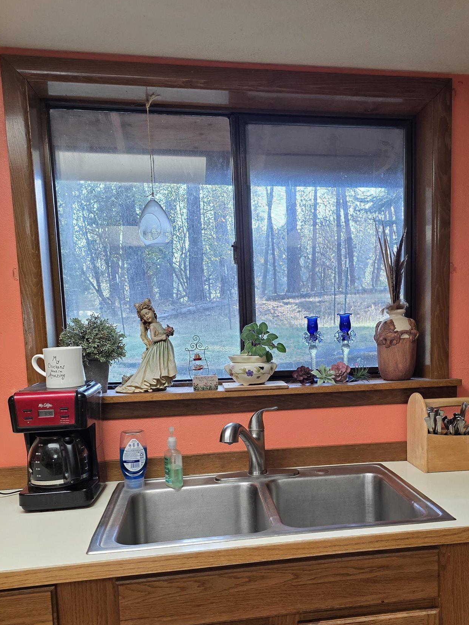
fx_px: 578
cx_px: 305
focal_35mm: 32
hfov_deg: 43.7
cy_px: 384
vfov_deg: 56.3
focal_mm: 6.3
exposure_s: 1/120
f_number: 1.7
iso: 160
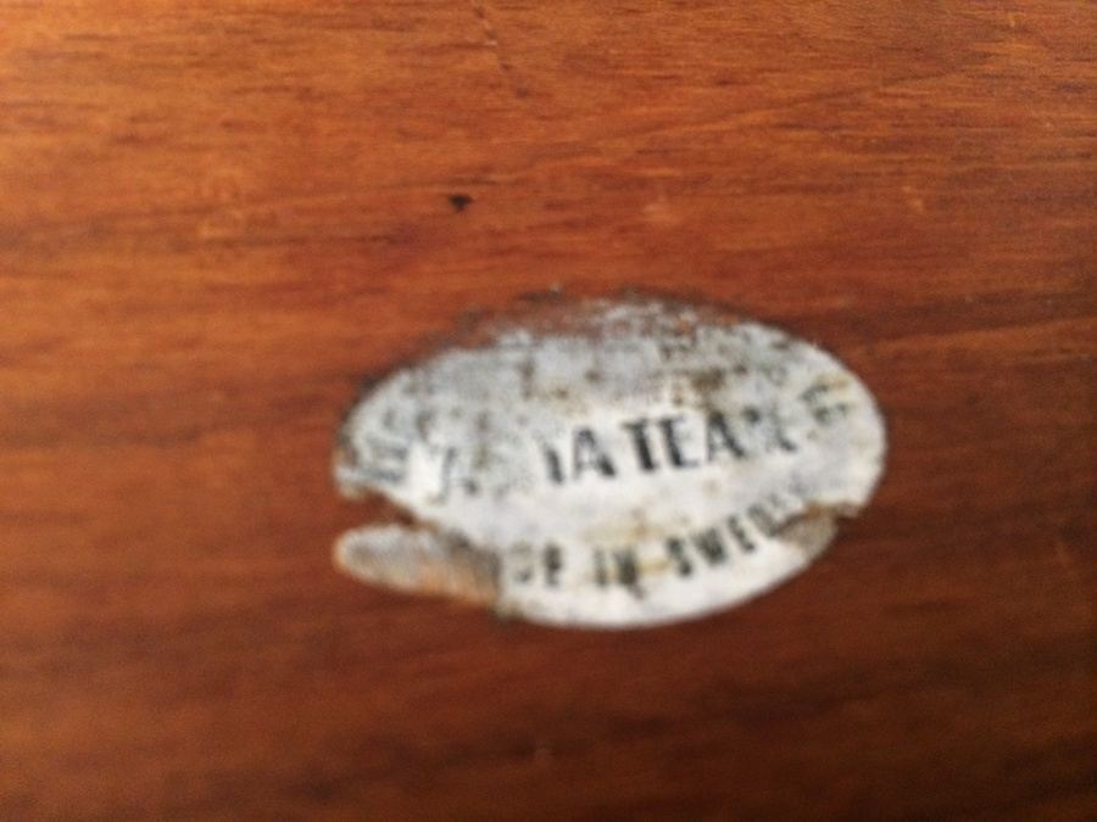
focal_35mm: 30
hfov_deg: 60.0
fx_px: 951
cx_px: 548
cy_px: 411
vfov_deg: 46.8
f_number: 2.2
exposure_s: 1/30
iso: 250
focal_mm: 4.12
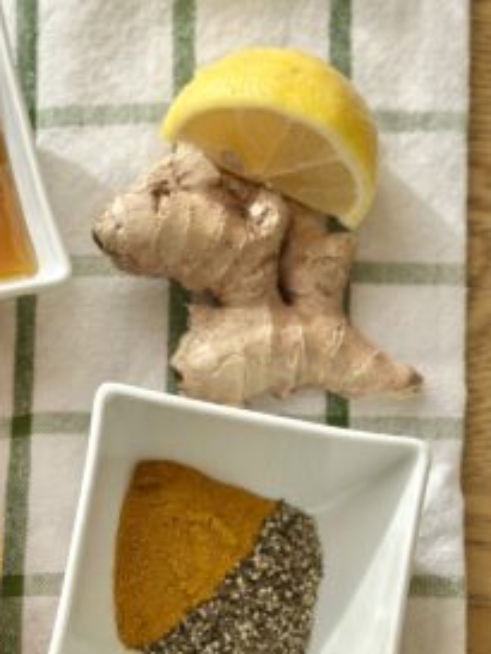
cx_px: 61
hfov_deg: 16.6
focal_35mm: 88
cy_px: 426
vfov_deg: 22.2
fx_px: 1663
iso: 80
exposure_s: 1/1019
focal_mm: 6.86
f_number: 1.78
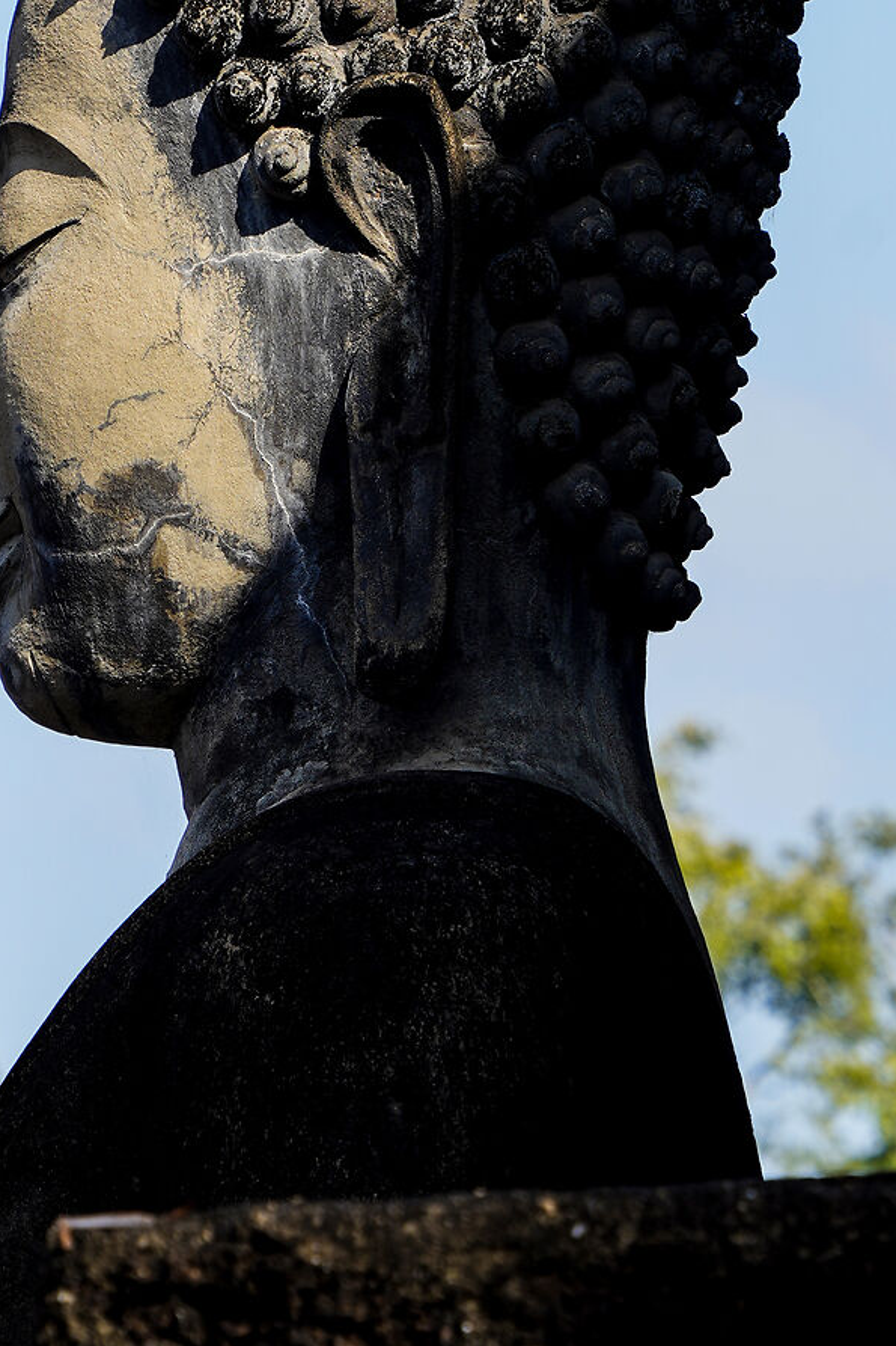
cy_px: 531
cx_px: 346
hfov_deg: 2.6
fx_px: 19681
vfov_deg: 3.9
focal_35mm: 527
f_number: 6.3
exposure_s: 1/250
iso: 100
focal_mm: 196
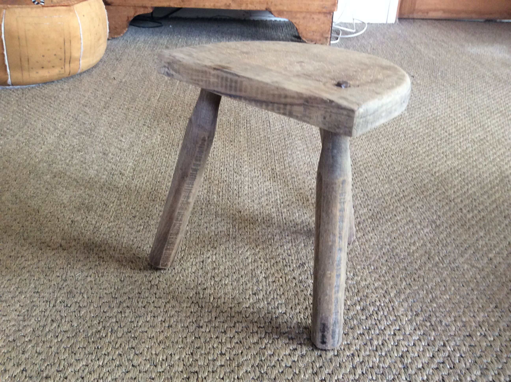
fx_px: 472
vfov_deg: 44.1
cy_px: 191
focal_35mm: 32
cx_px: 256
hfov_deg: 56.9
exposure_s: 1/25
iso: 100
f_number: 2.4
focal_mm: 3.3
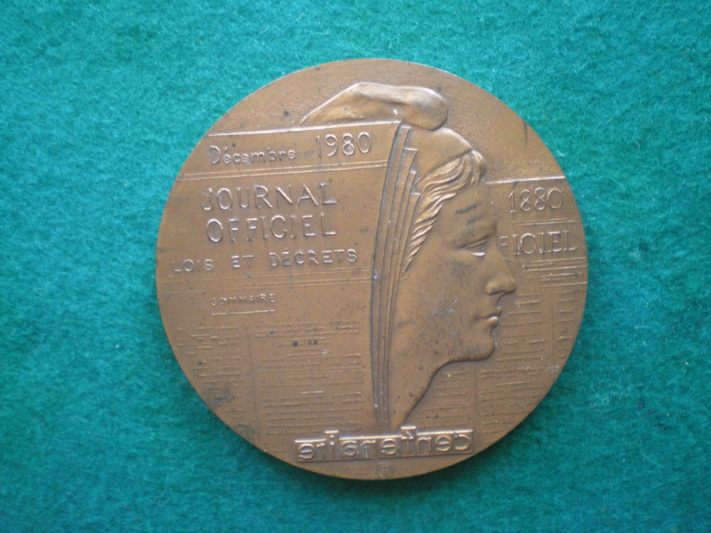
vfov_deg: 37.7
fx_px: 781
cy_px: 266
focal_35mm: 38
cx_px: 356
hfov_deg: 49.0
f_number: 3.1
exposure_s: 1/8
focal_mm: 6.3
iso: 400
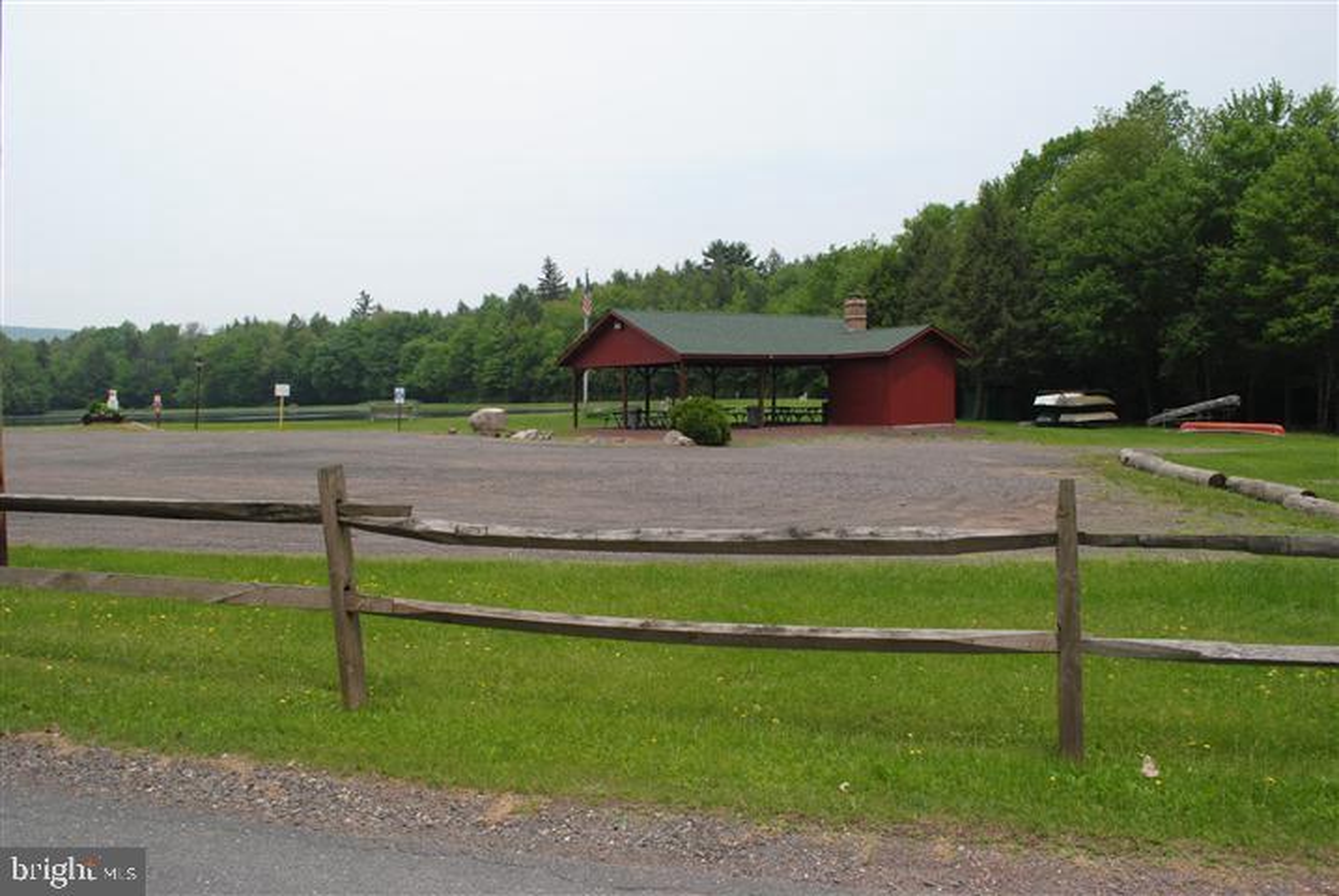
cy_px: 448
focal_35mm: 27
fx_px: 1005
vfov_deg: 48.1
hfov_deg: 67.3
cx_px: 670
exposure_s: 1/200
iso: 100
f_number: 8
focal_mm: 18
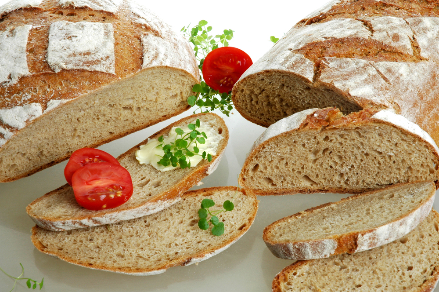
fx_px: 1279
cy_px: 146
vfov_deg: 13.0
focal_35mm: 105
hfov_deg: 19.5
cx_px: 220
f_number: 22
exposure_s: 1/60
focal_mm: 70
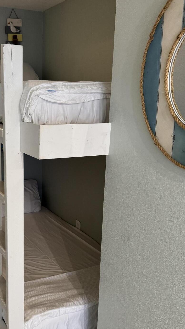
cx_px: 53
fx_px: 331
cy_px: 189
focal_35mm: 38
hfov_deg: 30.8
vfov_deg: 52.6
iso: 250
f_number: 1.78
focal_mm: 6.76
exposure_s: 1/60
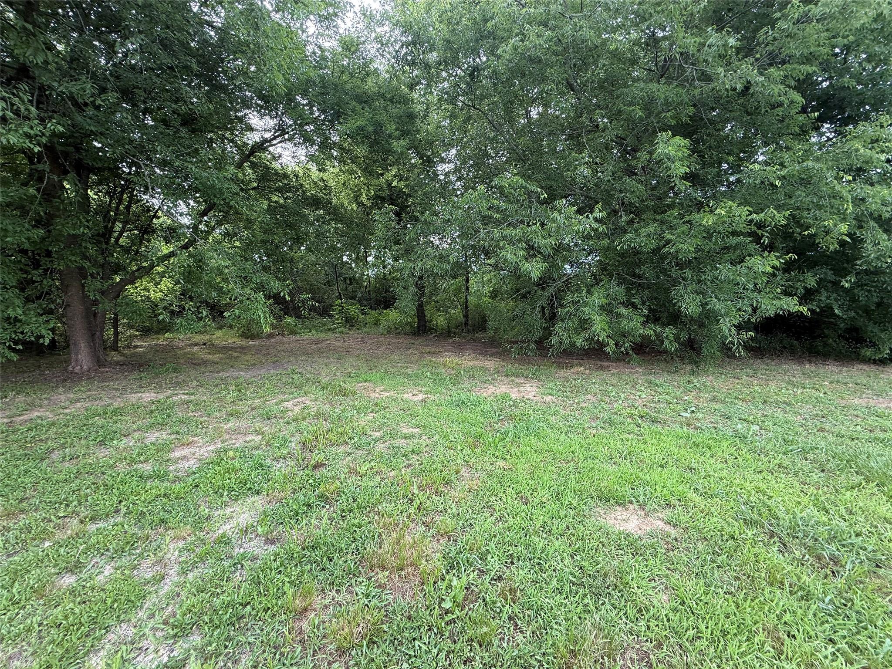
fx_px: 361
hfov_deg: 102.1
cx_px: 446
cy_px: 334
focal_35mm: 14
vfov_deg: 85.7
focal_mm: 2.22
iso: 50
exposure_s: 1/99
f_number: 2.2
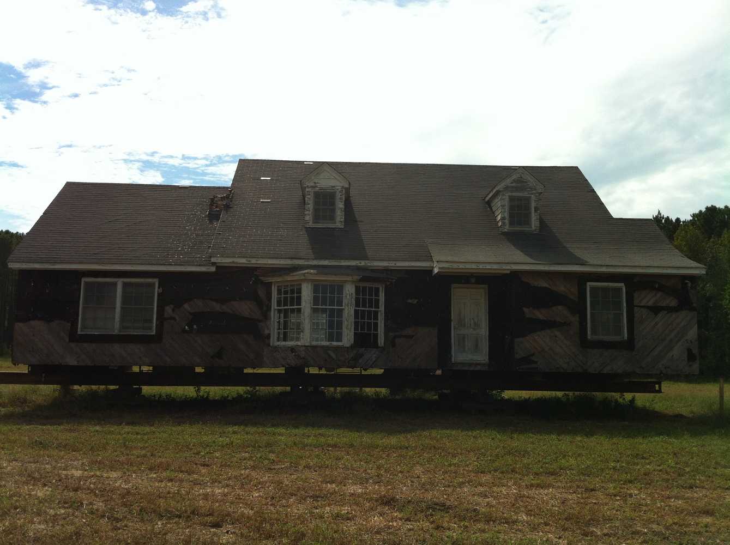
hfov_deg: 52.7
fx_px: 737
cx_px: 365
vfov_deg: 40.6
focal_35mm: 35
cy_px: 272
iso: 80
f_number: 2.8
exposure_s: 1/2581
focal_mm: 3.85
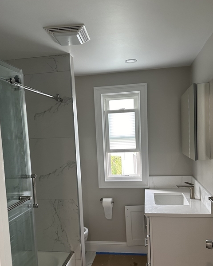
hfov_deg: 48.5
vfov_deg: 58.4
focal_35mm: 30
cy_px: 157
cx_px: 110
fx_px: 236
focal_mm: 6.86
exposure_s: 1/120
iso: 200
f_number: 1.78
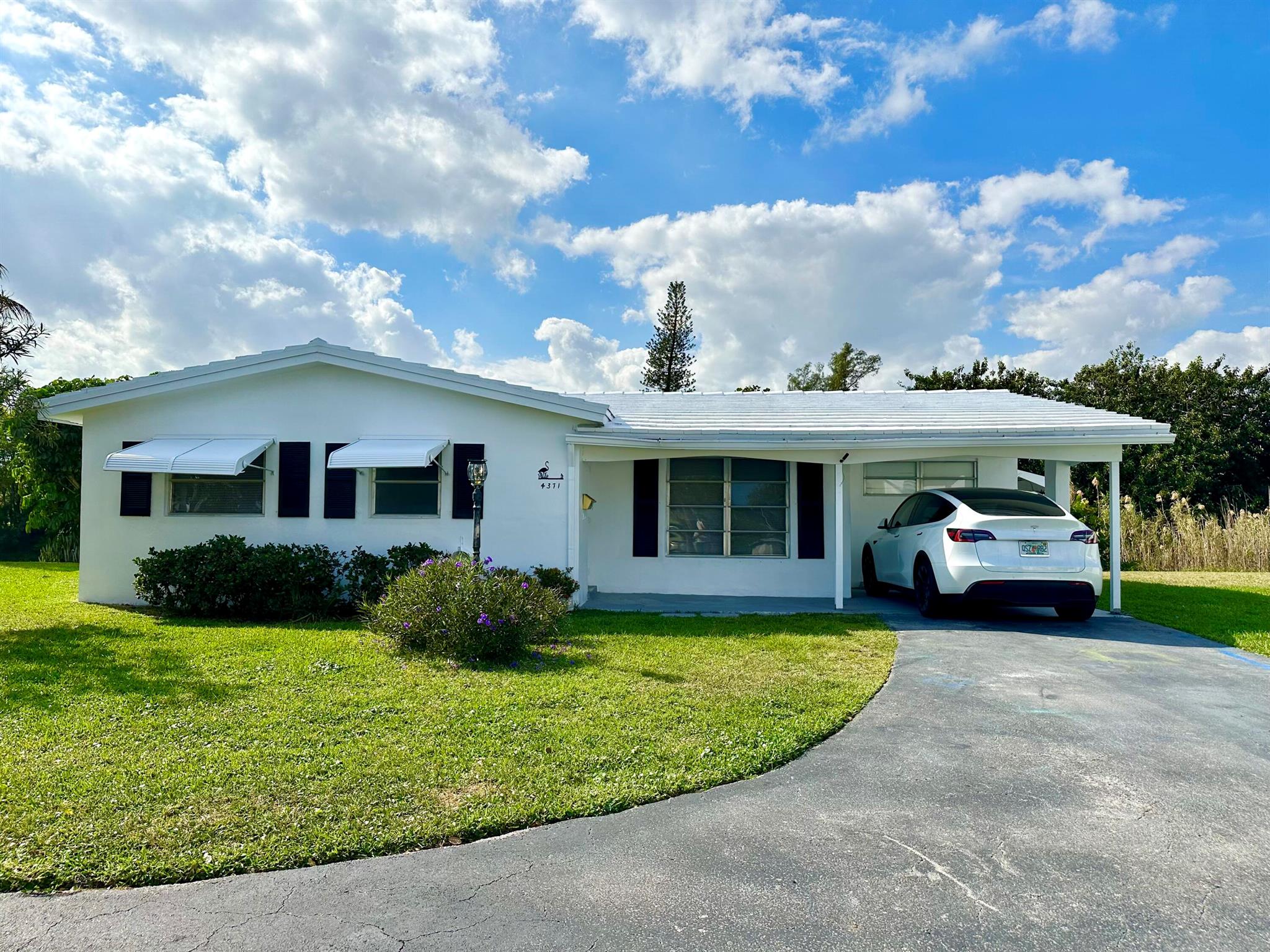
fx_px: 881
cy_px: 476
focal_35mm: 24
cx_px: 635
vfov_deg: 56.8
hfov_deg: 71.6
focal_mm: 6.86
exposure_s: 1/8929
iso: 80
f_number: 1.78
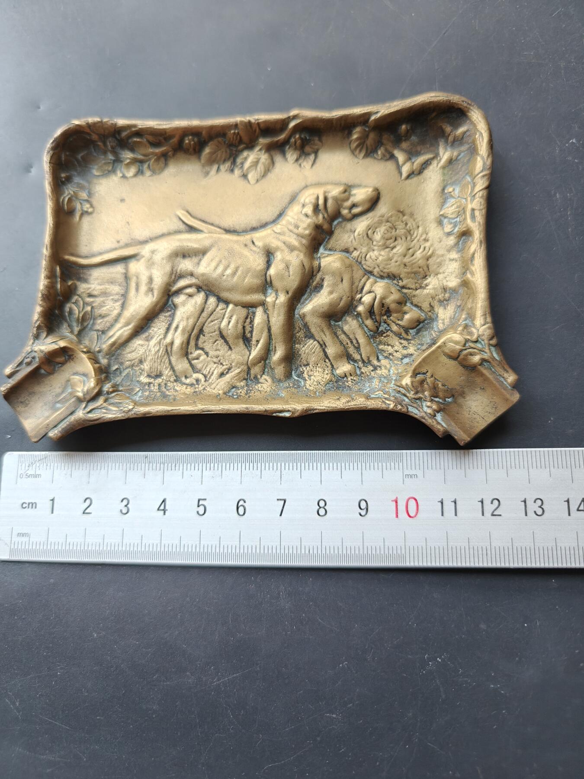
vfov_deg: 73.9
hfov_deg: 58.9
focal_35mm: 23
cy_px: 390
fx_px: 517
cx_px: 292
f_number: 1.6
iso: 800
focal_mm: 6.06
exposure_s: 1/100
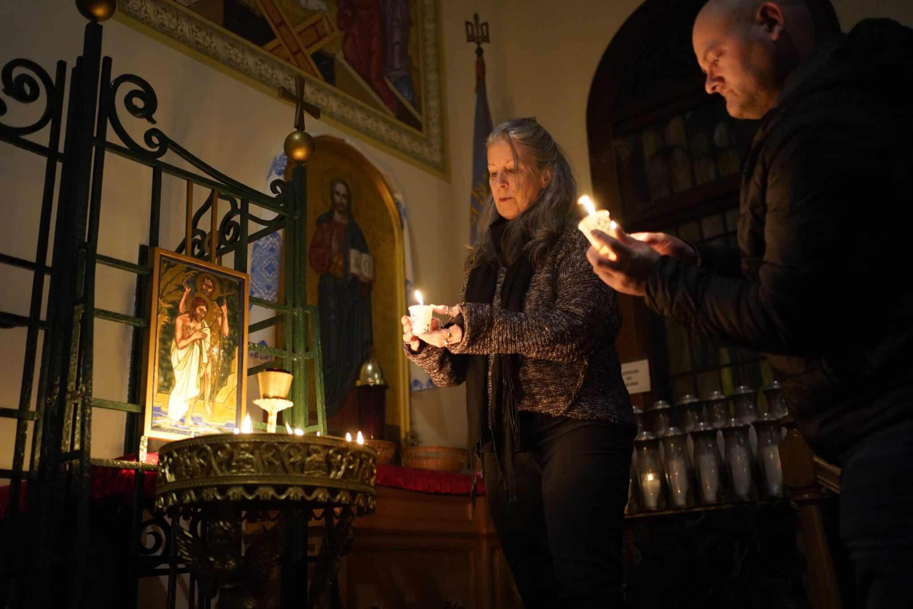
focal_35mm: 35
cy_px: 304
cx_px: 456
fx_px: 888
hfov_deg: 54.4
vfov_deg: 37.8
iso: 6400
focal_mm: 35
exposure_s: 1/250
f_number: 1.8
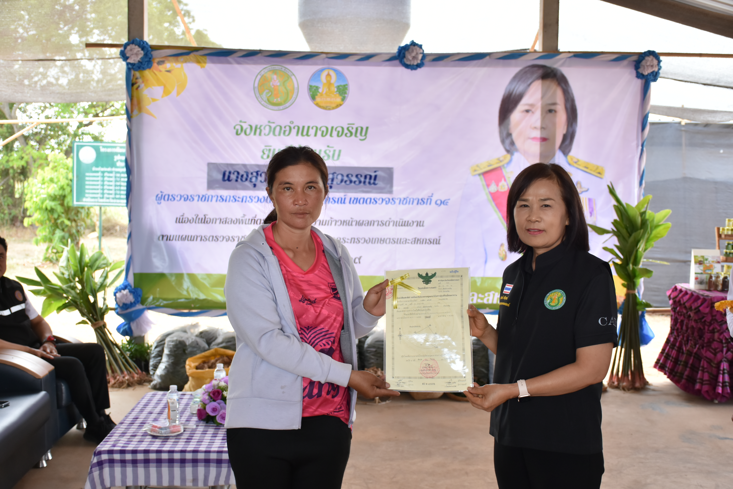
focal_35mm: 48
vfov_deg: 28.1
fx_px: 977
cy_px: 244
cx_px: 366
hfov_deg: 41.1
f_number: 4
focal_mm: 32
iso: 400
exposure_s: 1/250
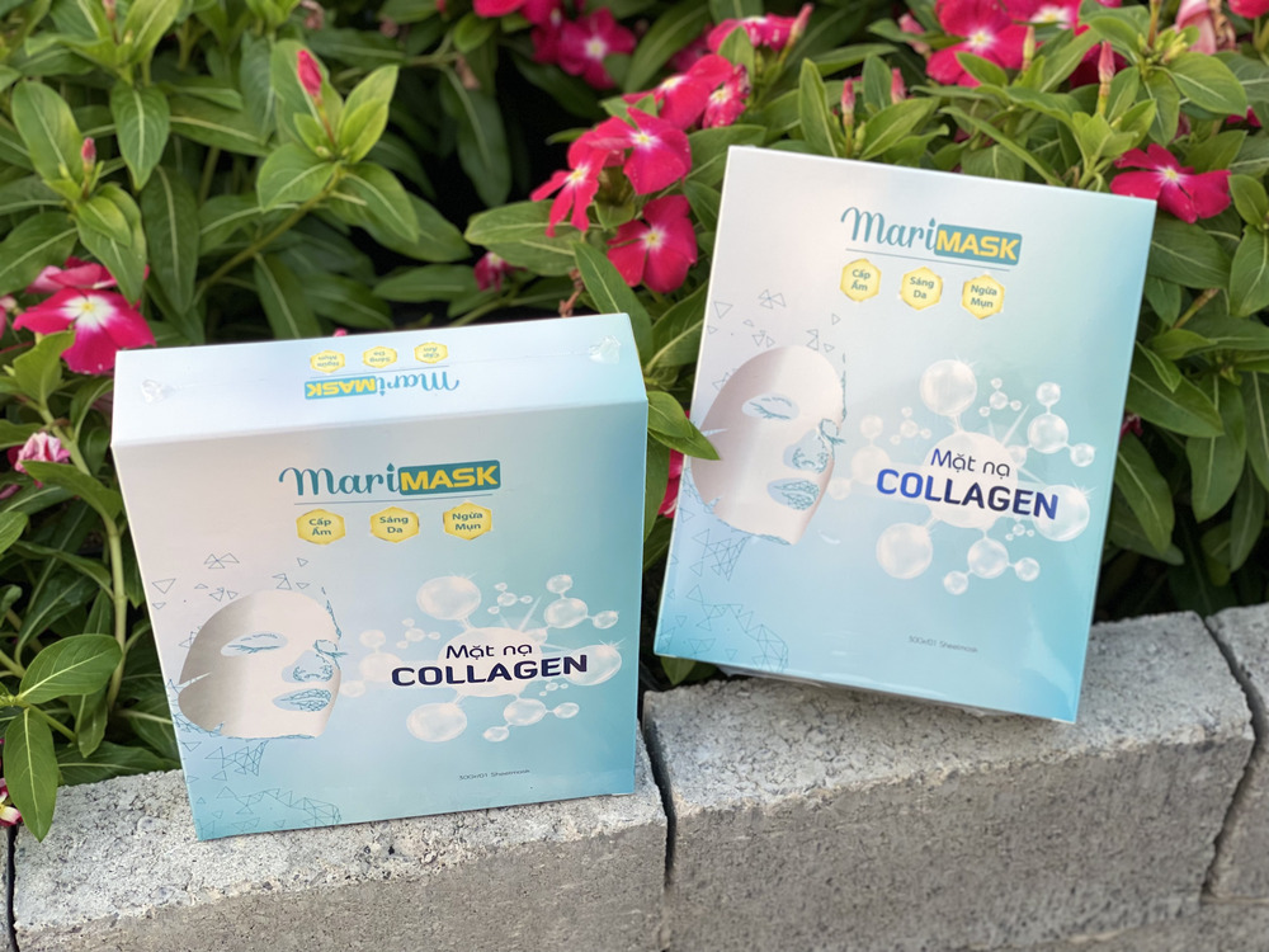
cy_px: 476
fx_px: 1906
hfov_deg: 36.8
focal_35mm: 52
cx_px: 634
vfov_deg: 28.0
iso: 32
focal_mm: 6
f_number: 2
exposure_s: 1/122
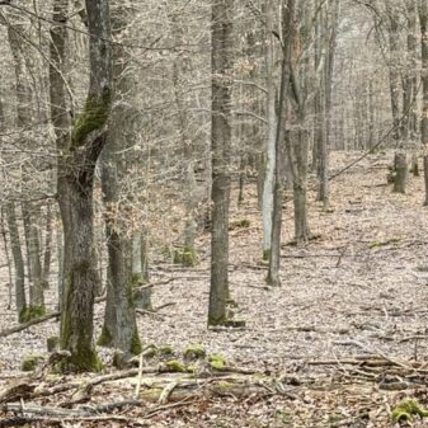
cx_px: 538
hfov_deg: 15.3
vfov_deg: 16.0
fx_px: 1525
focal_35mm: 109
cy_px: 150
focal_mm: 5.96
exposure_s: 1/121
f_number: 1.6
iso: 125
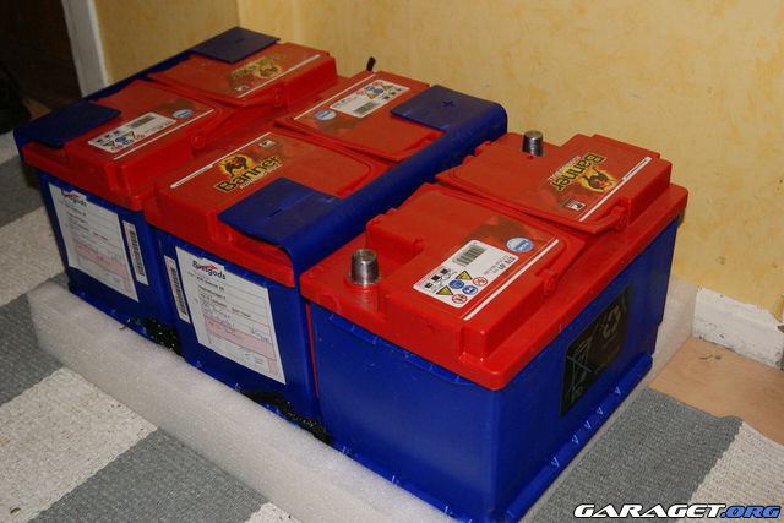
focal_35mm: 42
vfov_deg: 31.9
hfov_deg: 46.4
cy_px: 262
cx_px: 392
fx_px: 915
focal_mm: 28
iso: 400
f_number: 5.6
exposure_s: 1/60
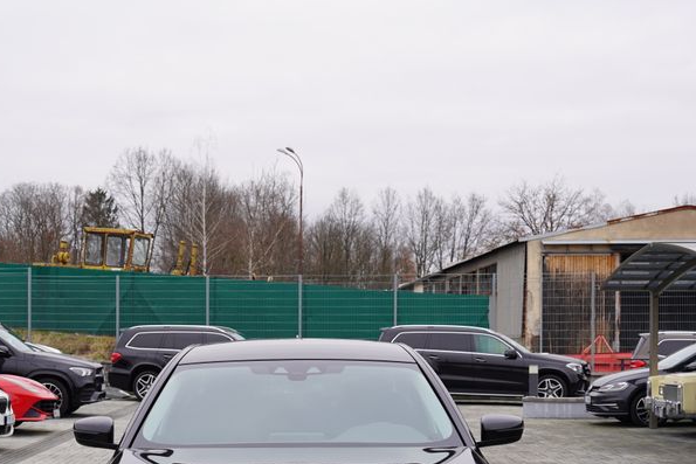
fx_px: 1431
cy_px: 397
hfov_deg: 27.3
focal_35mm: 74
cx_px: 303
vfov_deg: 18.2
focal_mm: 43
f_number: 6.3
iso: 100
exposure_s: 1/100
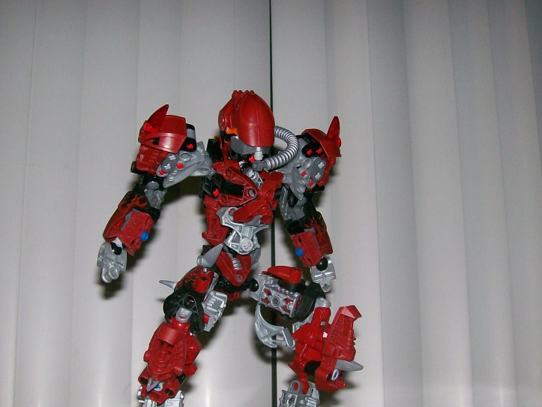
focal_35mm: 51
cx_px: 263
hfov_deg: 37.5
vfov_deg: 28.5
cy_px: 254
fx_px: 798
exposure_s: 1/64
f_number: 2.7
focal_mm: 6
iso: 80
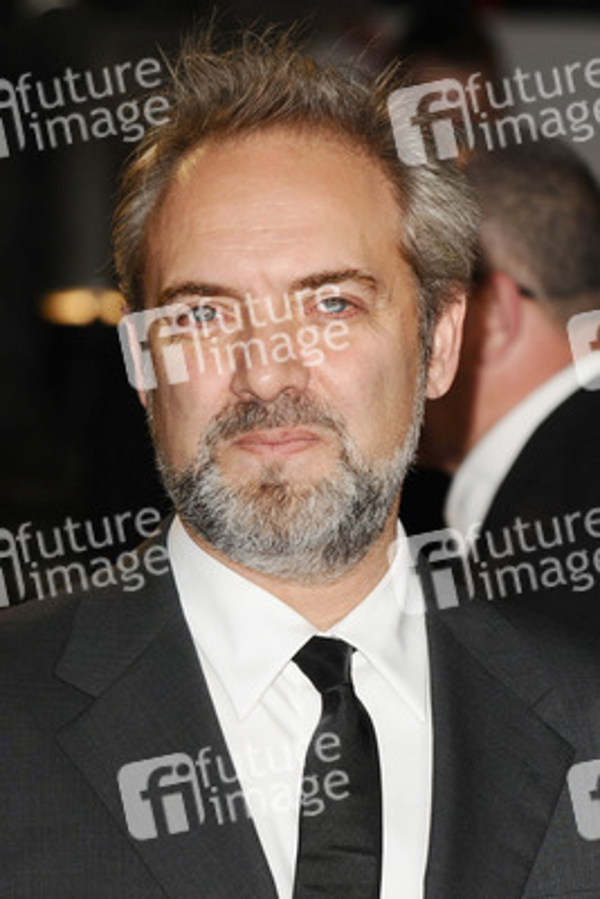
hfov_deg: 7.6
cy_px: 450
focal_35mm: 180
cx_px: 300
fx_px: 4496
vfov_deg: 11.4
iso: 320
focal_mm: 120
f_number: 5.6
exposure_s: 1/200
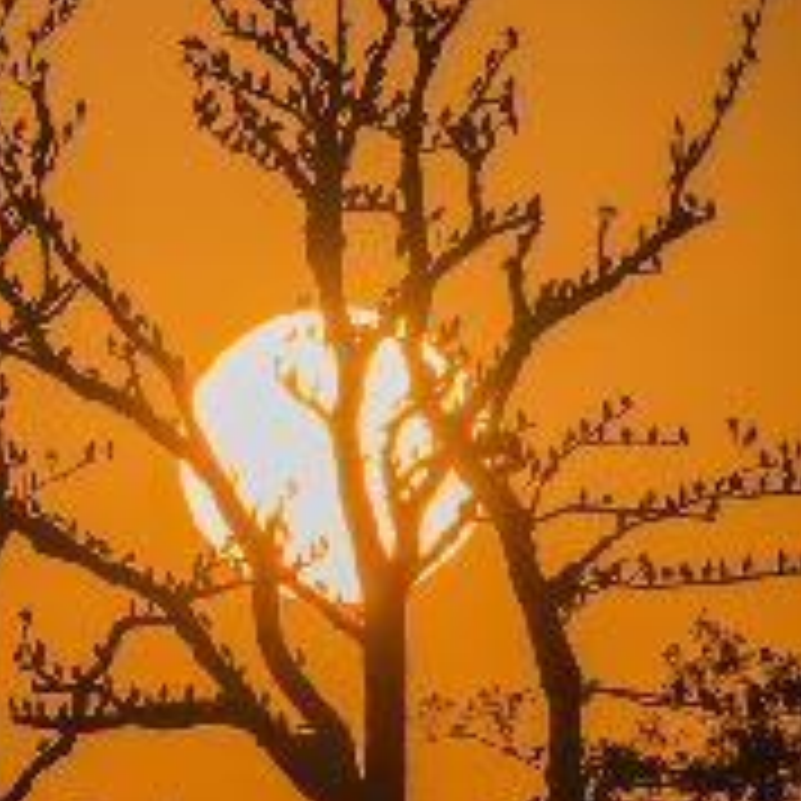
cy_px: 560
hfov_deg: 1.4
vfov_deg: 1.4
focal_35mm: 1292
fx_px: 33824
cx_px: -171
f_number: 22
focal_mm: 600
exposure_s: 1/1000
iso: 400
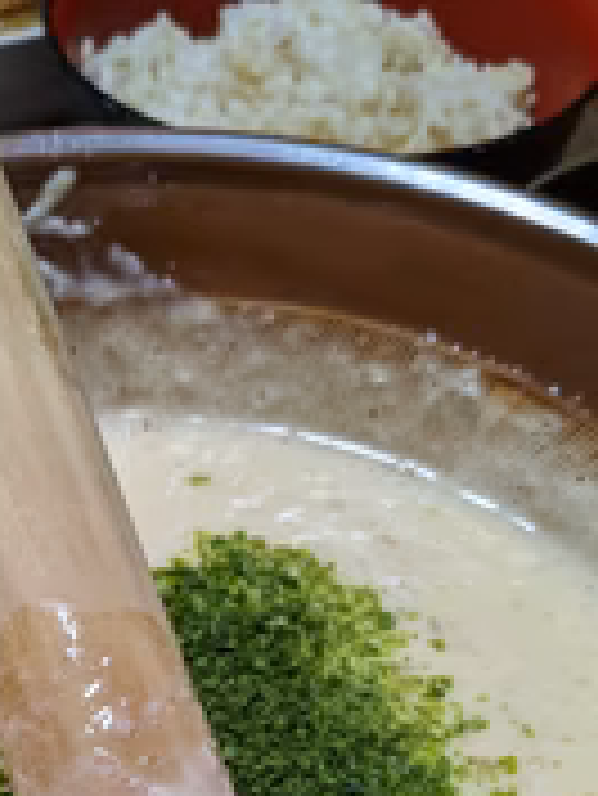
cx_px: 121
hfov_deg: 23.7
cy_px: 827
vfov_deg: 29.2
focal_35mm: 61
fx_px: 1403
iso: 75
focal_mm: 4.38
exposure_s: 1/60
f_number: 1.73
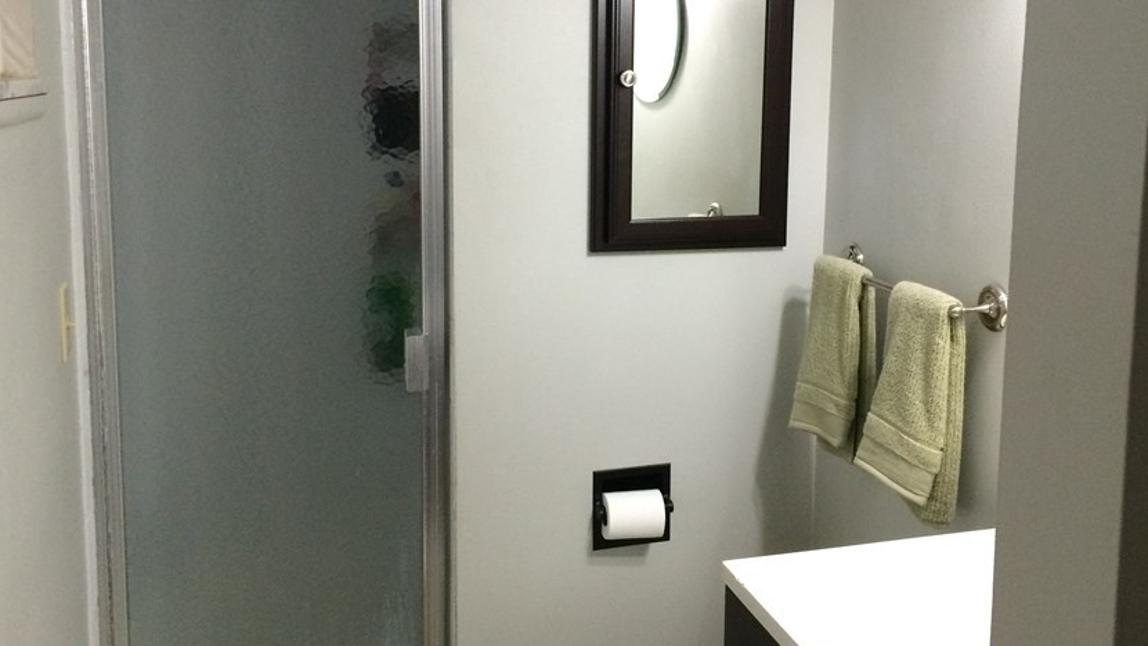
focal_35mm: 39
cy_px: 243
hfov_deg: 51.5
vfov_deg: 30.3
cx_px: 629
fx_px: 1187
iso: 160
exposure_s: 1/30
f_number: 2.2
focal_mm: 4.15
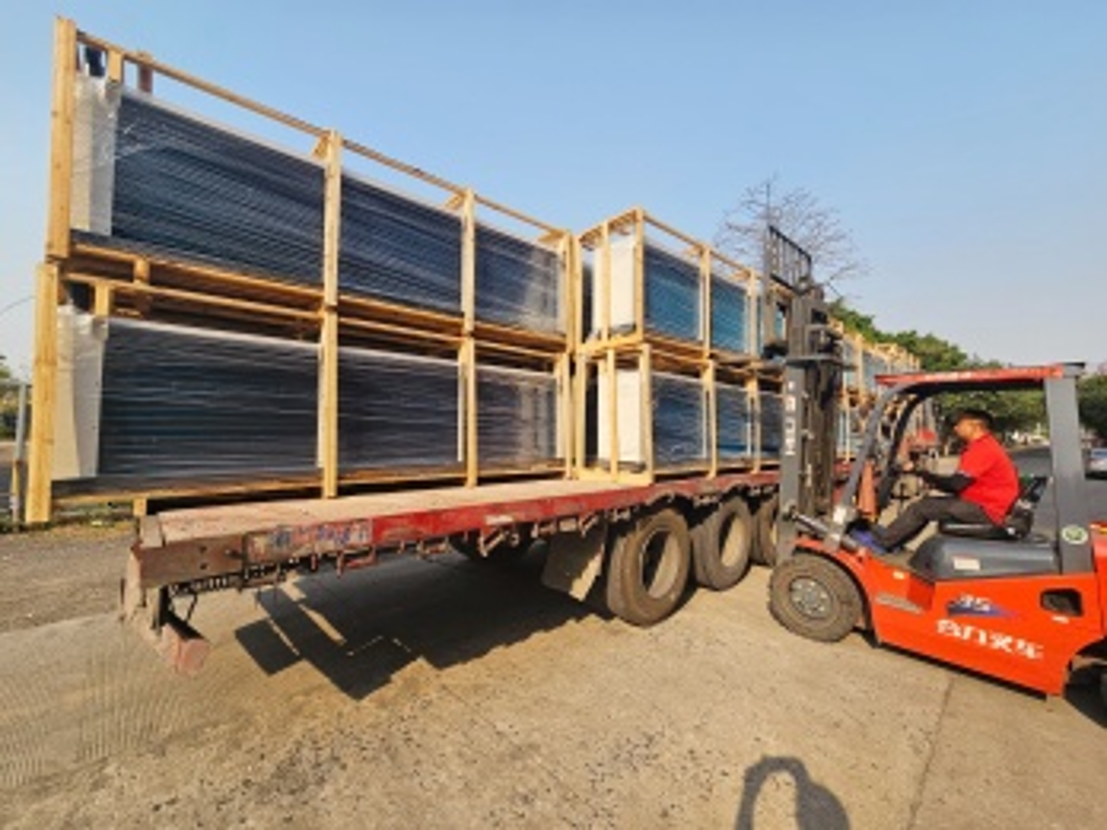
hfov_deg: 106.2
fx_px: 416
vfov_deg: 89.9
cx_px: 554
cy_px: 415
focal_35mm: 13
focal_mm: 2.2
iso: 50
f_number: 2.2
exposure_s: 1/1488
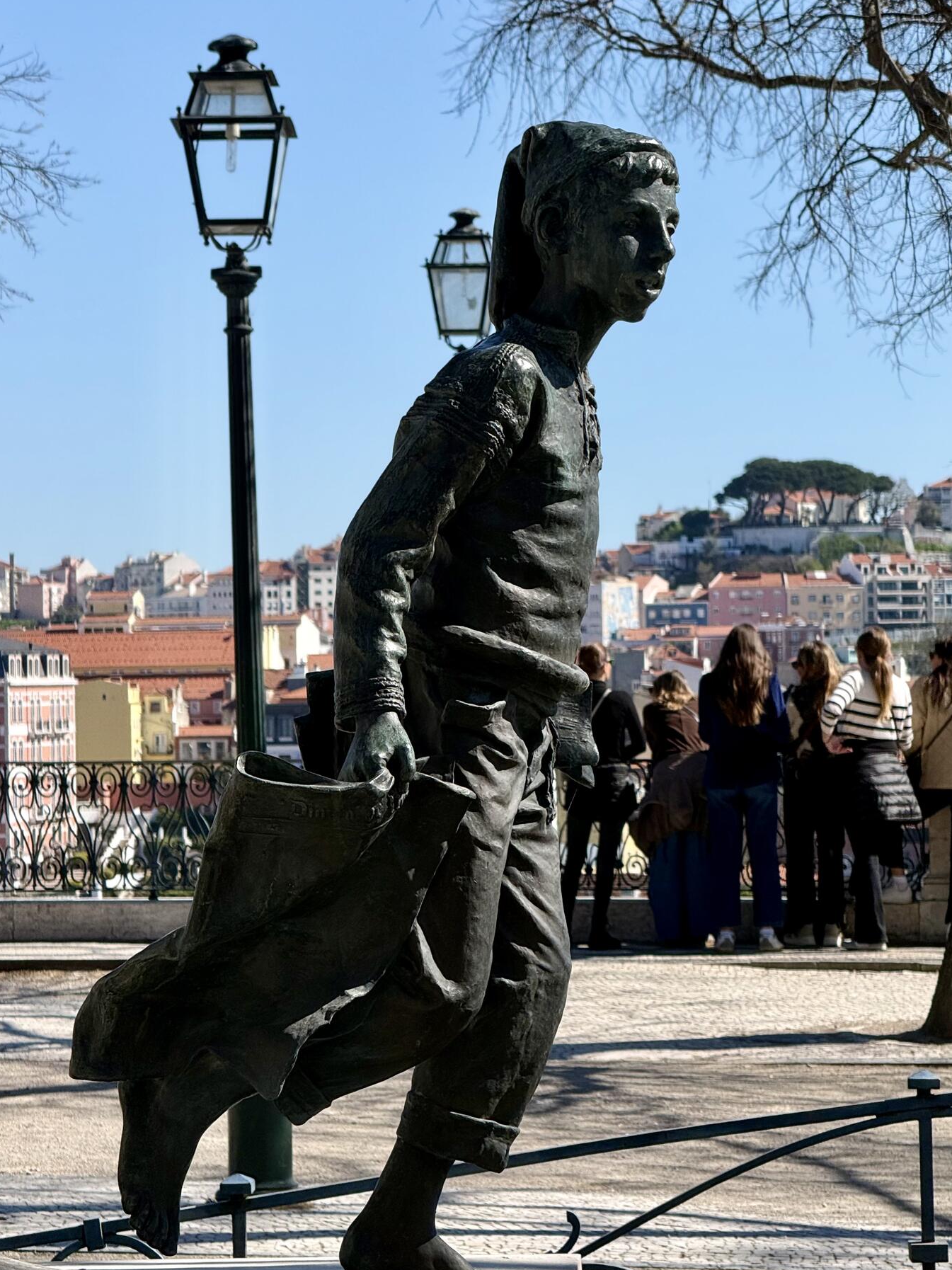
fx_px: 5025
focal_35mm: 137
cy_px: 639
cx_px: 461
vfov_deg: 14.4
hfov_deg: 10.8
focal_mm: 15.66
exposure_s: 1/1730
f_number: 2.8
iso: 50
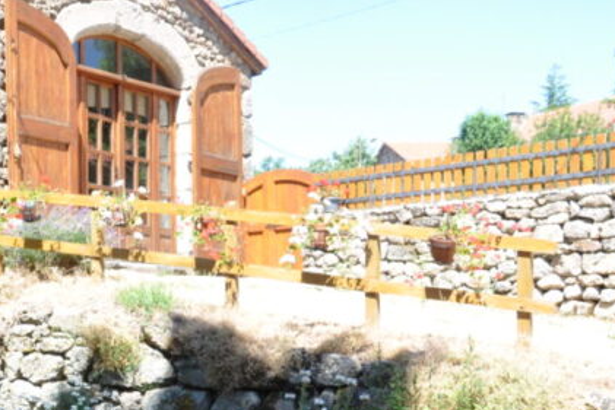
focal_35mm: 73
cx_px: -58
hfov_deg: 25.6
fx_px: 1250
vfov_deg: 18.2
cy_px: 414
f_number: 9
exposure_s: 1/80
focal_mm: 21
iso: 200
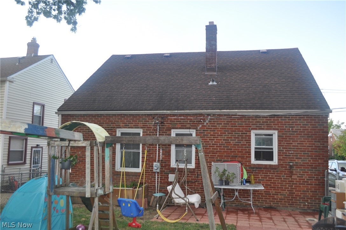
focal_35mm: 30
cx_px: 173
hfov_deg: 62.0
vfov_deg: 43.5
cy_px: 115
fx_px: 288
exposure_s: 1/200
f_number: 5
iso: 200
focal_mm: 20
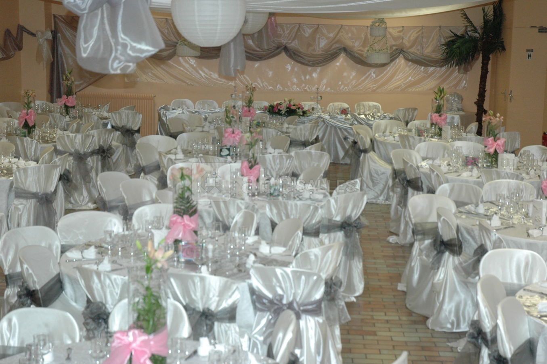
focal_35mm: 69
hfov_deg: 29.3
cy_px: 182
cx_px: 274
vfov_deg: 19.7
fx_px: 1047
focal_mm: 46
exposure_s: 1/90
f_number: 4.5
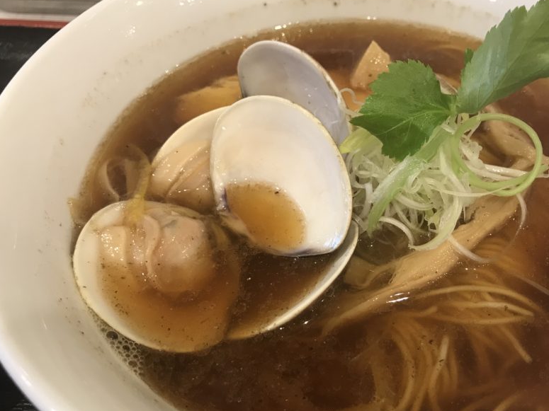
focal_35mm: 37
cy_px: 238
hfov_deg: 49.8
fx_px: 587
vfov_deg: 38.6
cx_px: 334
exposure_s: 1/24
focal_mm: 3.99
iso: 40
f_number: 1.8
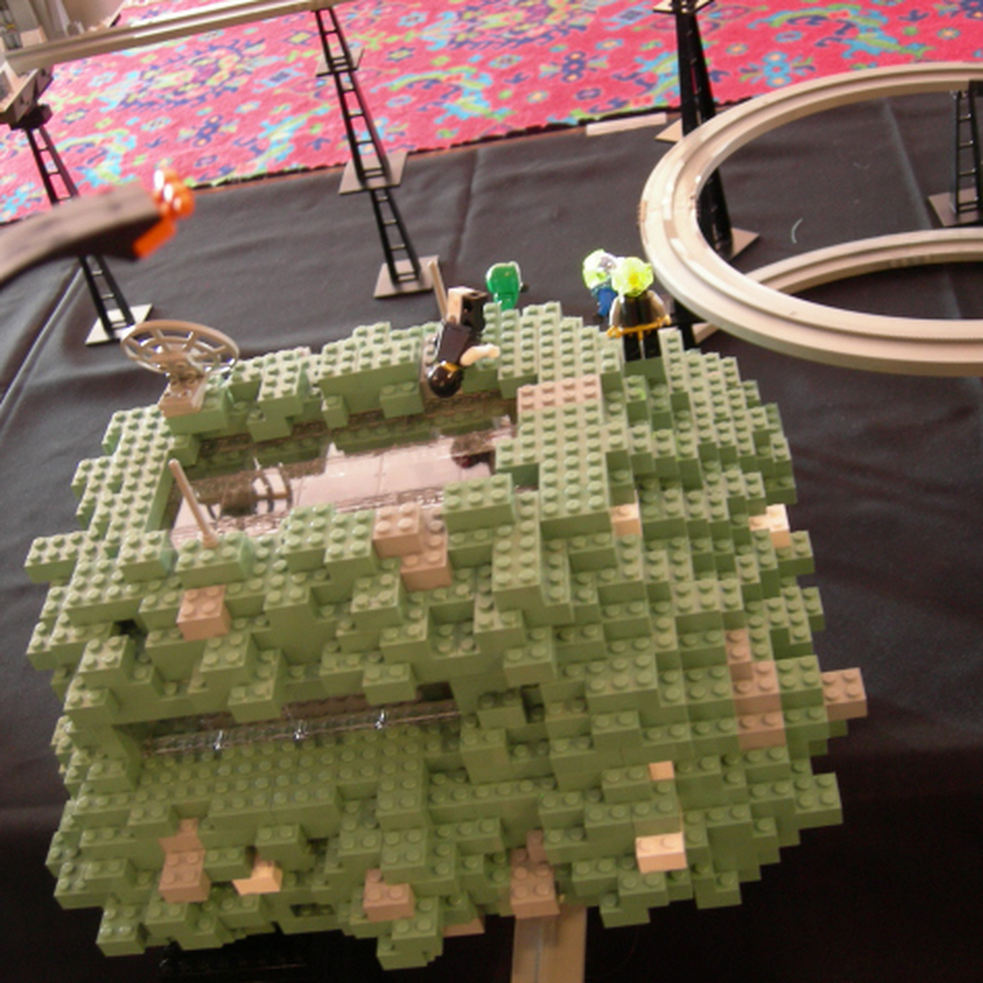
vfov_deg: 39.2
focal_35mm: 43
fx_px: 1381
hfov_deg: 39.2
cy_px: 494
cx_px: 477
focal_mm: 7.5
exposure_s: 1/2.9
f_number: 2.7
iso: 200
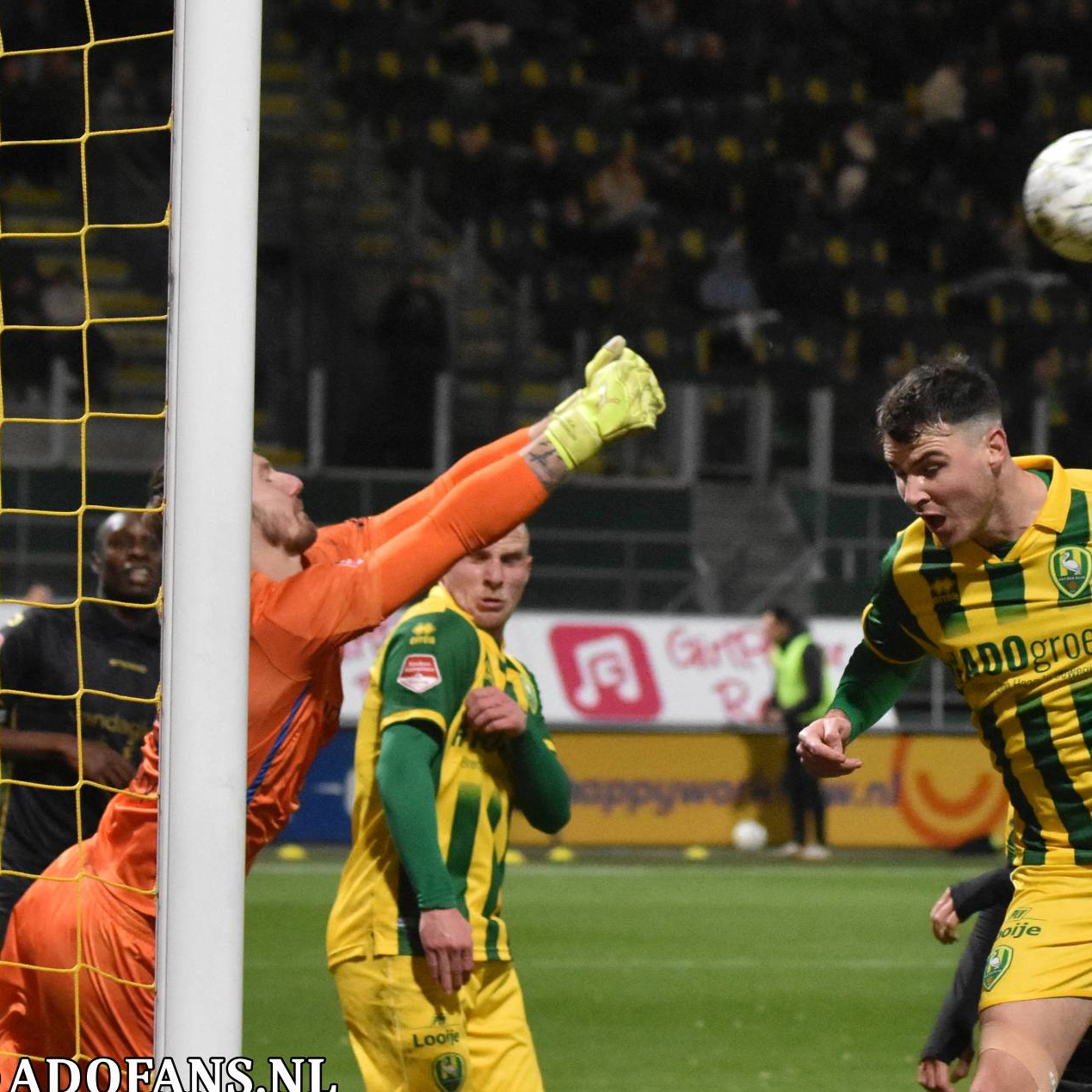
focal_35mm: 135
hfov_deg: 12.9
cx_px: 781
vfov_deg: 12.9
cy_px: 549
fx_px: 4818
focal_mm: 70
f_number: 2.8
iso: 3200
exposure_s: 1/800
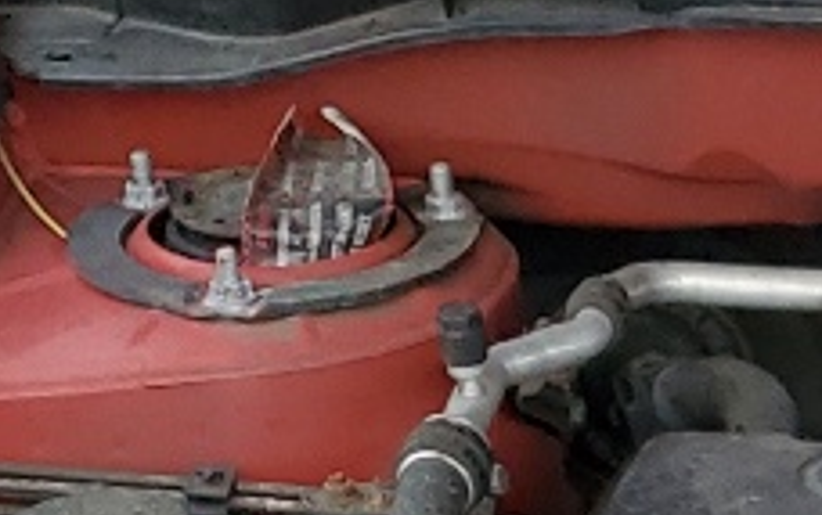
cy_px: 1541
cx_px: 1810
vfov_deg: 6.3
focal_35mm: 193
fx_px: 4328
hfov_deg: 9.8
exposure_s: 1/909
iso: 50
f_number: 1.5
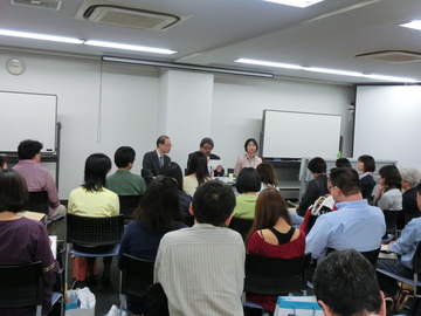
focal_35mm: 35
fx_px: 426
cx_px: 210
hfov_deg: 52.6
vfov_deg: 40.7
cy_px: 158
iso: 320
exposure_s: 1/125
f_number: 3.2
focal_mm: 6.1
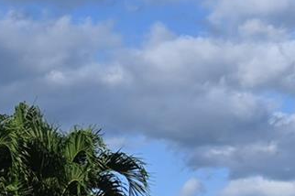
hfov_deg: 10.6
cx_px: 238
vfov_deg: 7.0
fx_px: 1588
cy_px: 171
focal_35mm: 194
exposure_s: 1/500
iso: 100
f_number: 8
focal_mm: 26
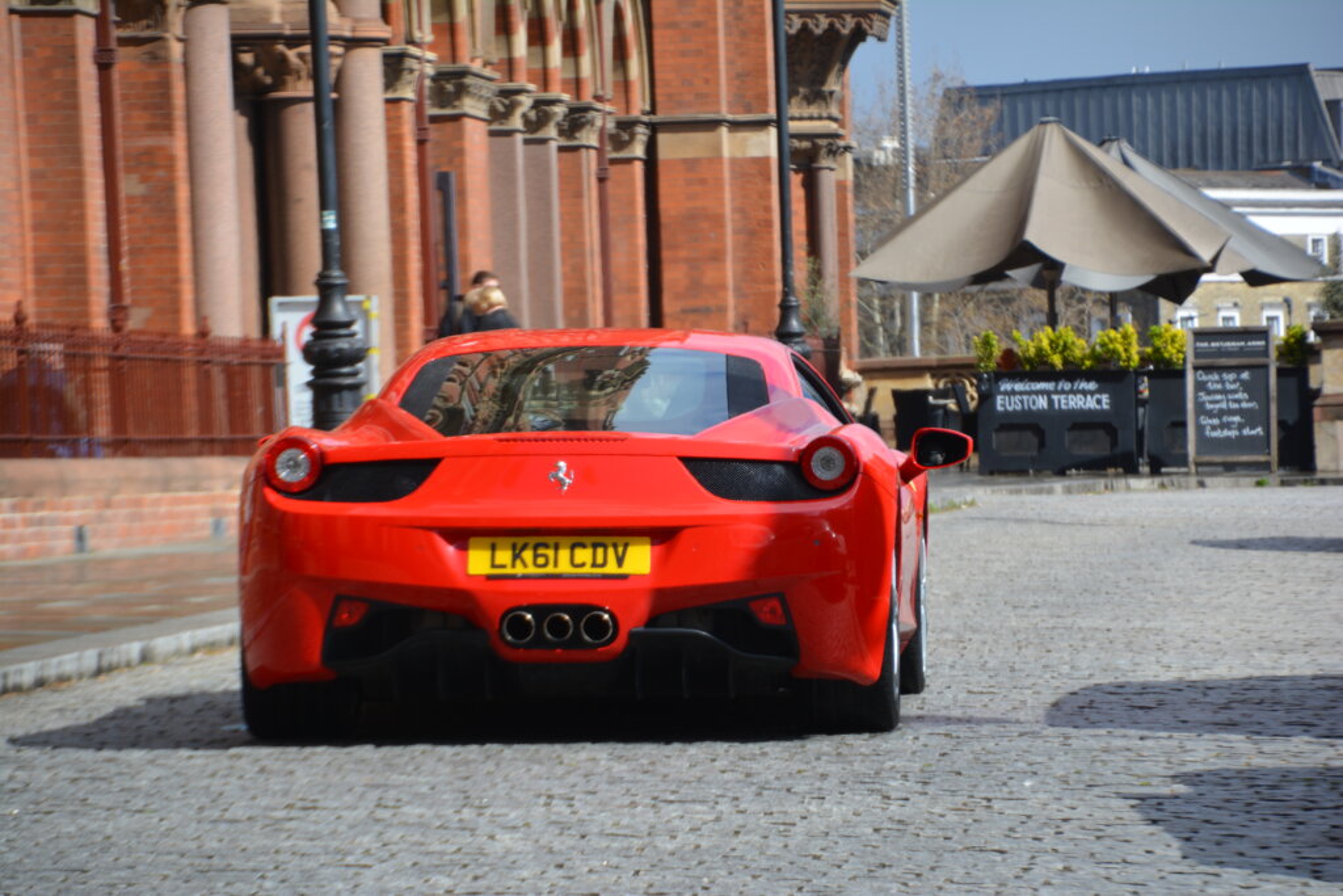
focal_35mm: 255
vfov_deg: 5.4
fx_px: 9514
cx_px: 672
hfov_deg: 8.1
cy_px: 448
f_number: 6.3
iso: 200
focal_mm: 170
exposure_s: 1/640
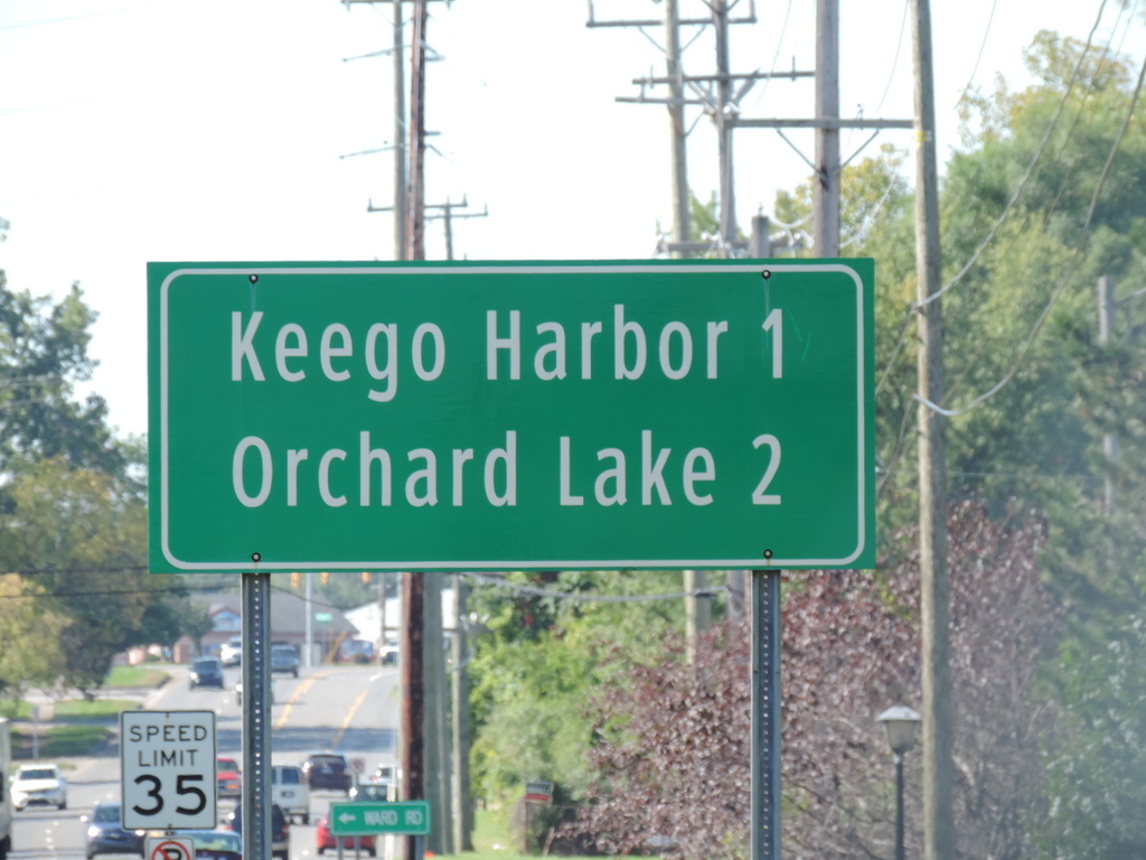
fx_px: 14401
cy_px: 430
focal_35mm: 435
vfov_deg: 3.4
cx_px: 573
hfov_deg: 4.6
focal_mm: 77.5
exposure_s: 1/250
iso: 160
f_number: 4.9
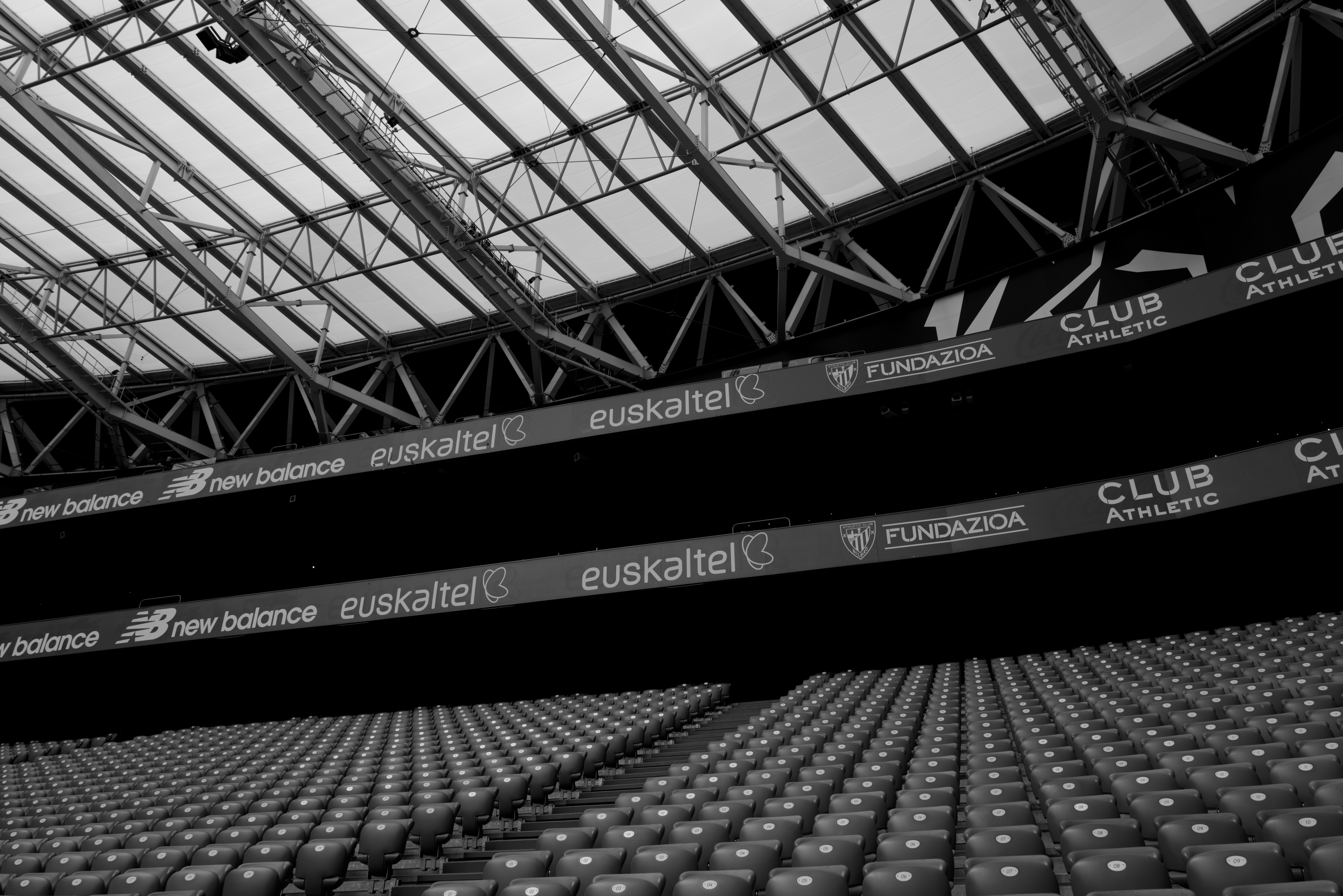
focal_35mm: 28
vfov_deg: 46.4
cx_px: 672
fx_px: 1045
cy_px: 448
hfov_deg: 65.5
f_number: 7.1
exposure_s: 1/125
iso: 200
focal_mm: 28
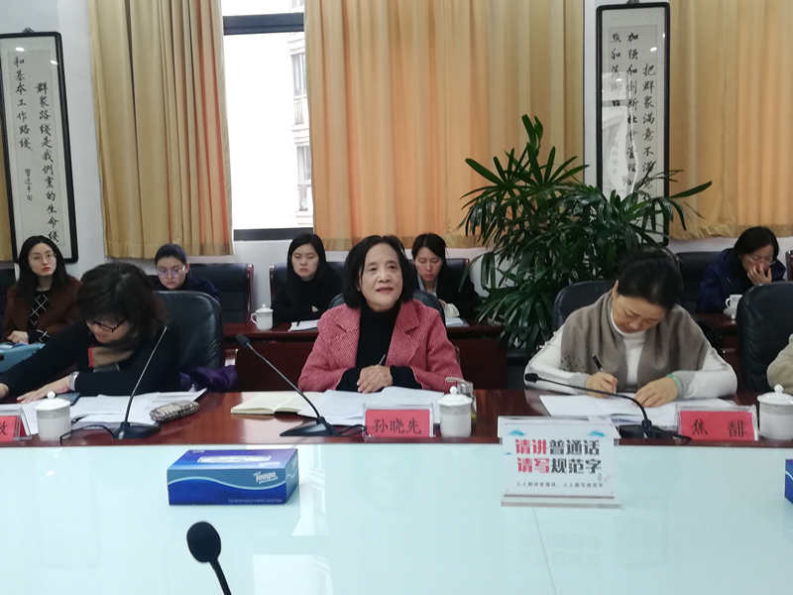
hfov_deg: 54.0
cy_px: 298
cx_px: 396
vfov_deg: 41.8
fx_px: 779
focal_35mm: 34
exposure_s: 1/33.3
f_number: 2.2
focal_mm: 3.81
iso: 320
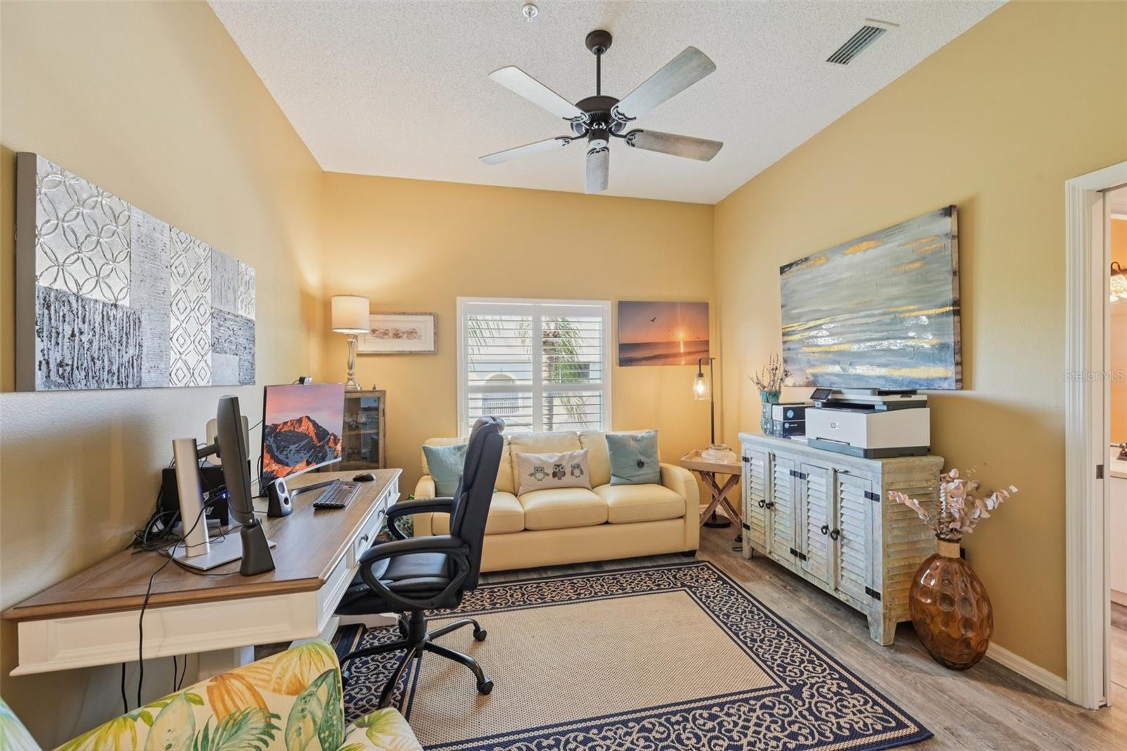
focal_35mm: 14
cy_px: 376
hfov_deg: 104.3
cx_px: 564
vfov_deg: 81.2
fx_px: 438
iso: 400
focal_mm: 14
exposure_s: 1/6
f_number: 8
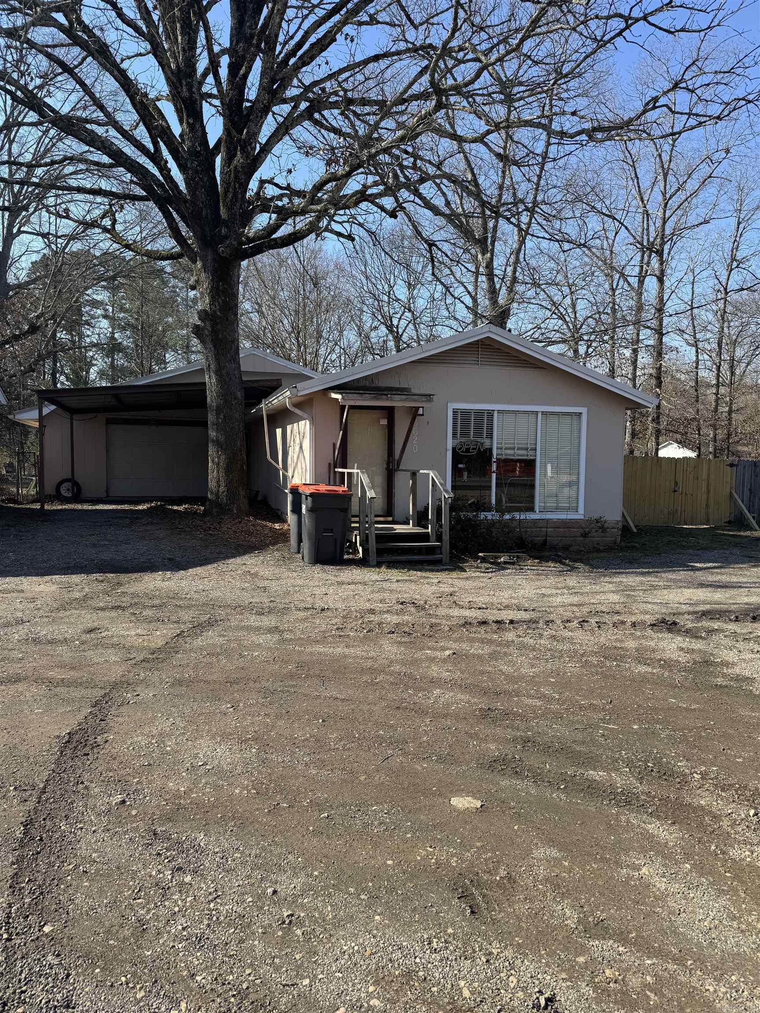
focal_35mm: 24
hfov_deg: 56.8
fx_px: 703
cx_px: 380
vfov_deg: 71.6
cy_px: 506
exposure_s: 1/2331
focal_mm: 6.76
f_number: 1.78
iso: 80
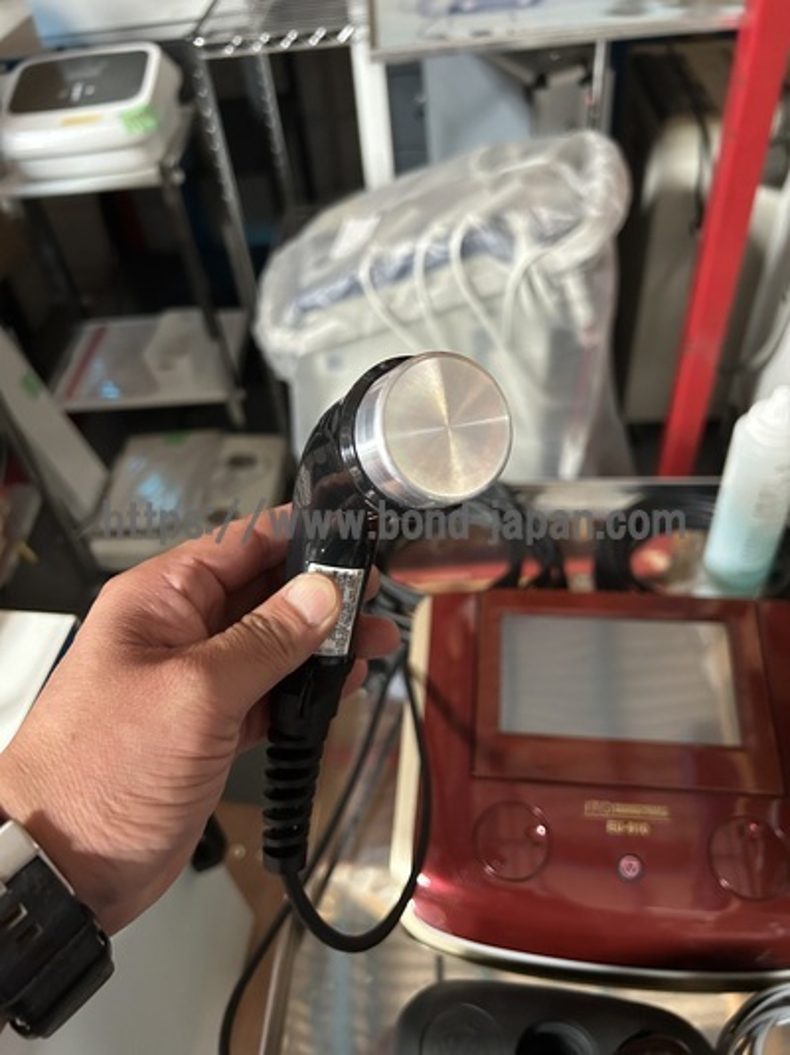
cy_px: 528
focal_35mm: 26
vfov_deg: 67.3
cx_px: 395
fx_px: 792
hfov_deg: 53.0
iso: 500
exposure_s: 1/47
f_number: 1.5
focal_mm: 5.7
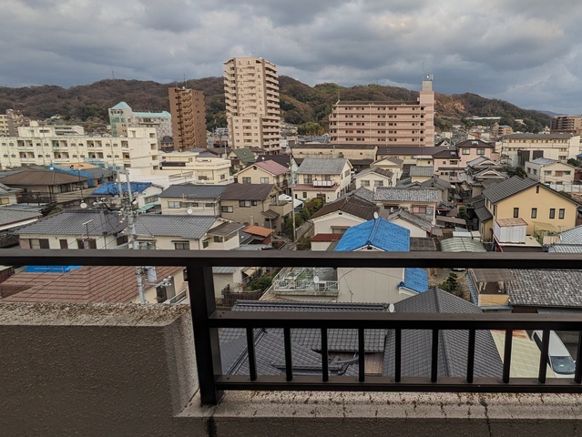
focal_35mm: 21
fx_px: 353
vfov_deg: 63.2
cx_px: 395
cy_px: 187
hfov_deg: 76.1
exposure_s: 1/341
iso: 51
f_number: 2.2
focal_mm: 1.83
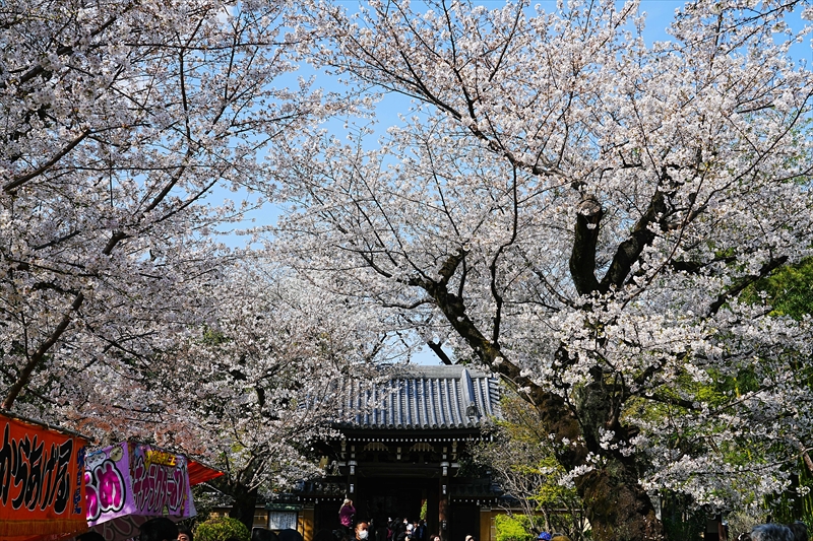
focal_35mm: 45
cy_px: 270
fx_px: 1016
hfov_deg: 43.6
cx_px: 406
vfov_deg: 29.9
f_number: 8
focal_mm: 45
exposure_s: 1/320
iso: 100
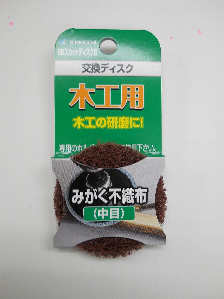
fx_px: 354
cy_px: 150
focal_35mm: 41
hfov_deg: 35.1
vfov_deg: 45.8
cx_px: 112
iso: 125
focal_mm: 6.72
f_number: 3.1
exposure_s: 1/30
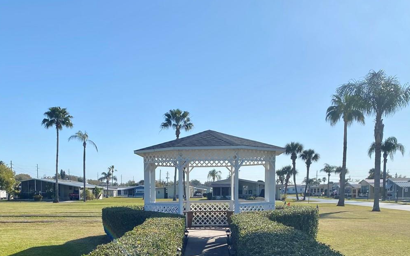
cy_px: 227
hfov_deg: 45.2
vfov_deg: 28.2
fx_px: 492
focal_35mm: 44
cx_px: 185
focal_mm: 4.25
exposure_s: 1/4274
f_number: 1.8
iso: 32
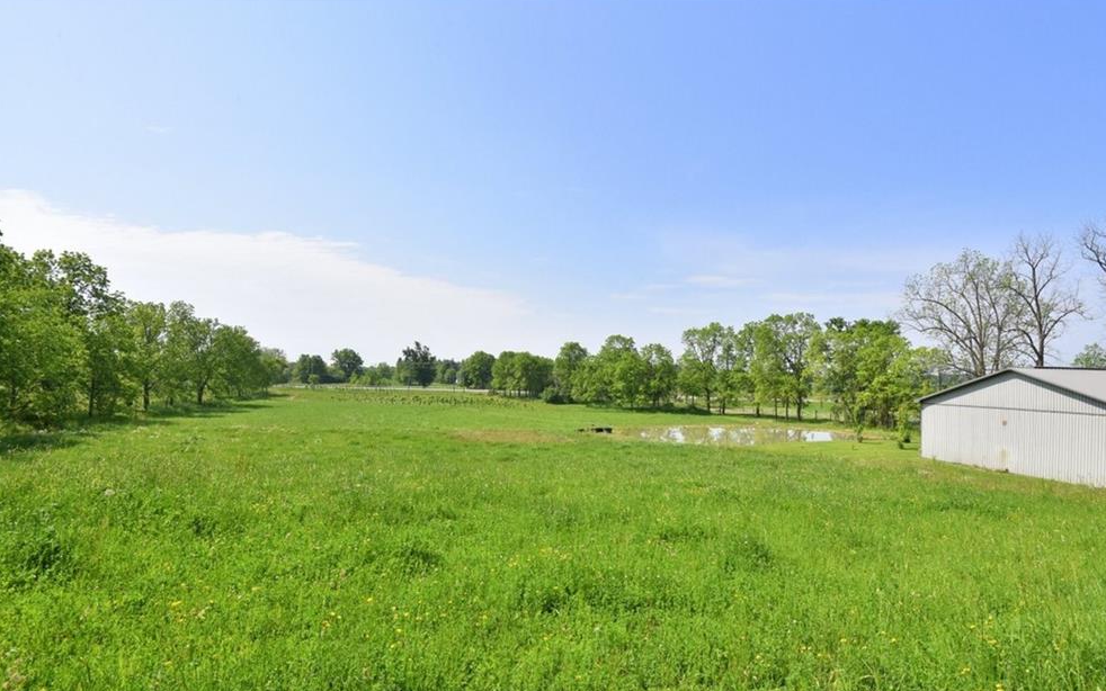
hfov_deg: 94.4
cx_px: 556
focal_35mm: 17
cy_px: 376
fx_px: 512
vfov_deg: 67.9
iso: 640
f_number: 13
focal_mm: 16
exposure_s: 1/640
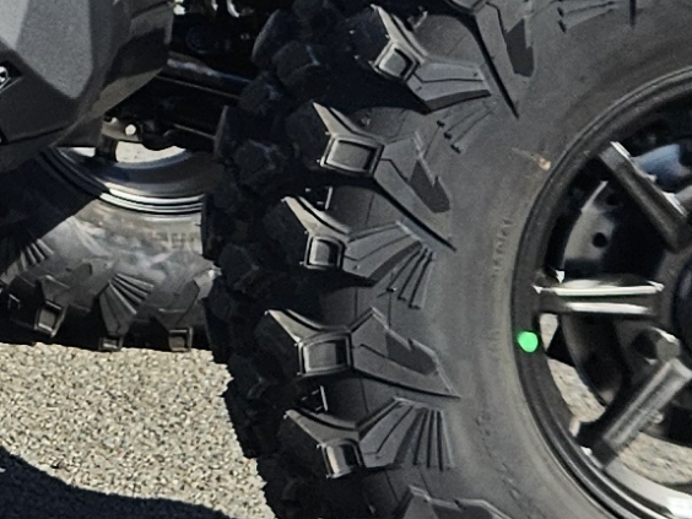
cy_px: -459
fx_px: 3258
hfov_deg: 10.7
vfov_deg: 8.7
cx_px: -853
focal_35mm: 163
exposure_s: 1/2000
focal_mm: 5.4
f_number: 1.8
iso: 32
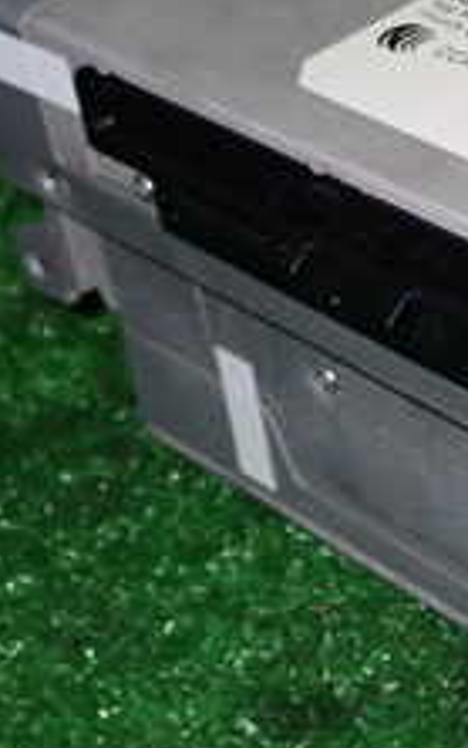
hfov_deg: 12.2
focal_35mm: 103
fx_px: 2099
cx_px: 677
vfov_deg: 20.1
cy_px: 263
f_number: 7.1
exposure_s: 1/40
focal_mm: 6.37
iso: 320
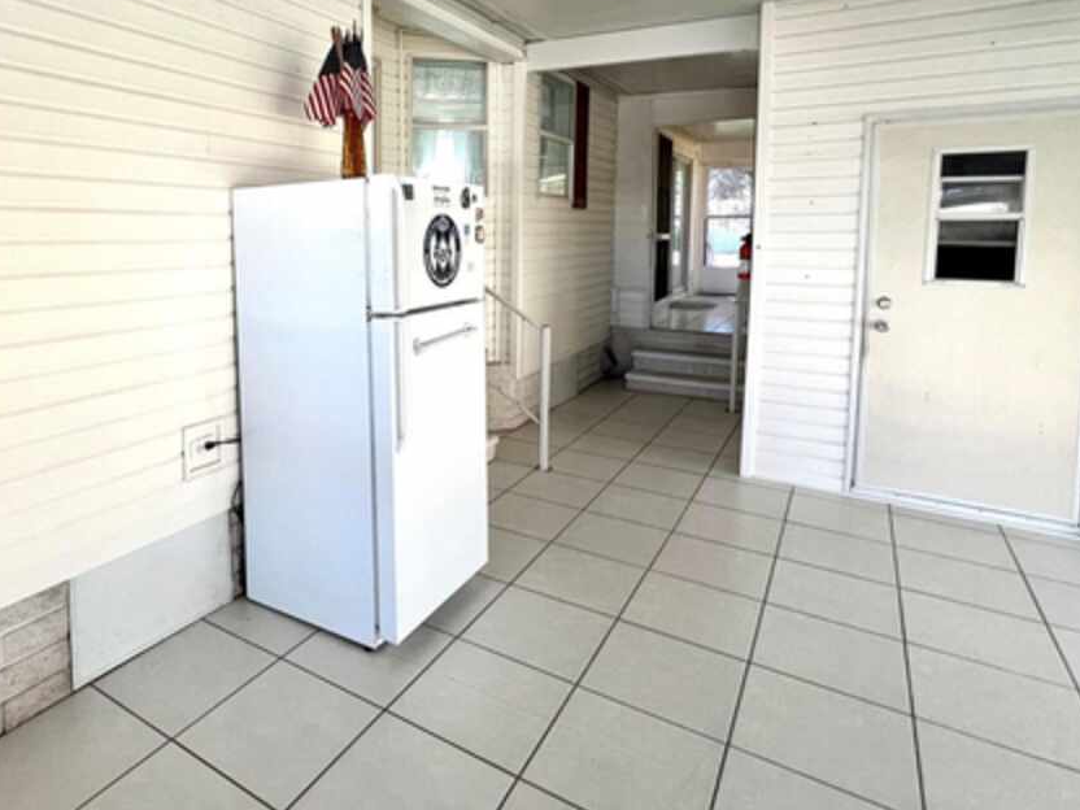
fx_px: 624
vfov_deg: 64.7
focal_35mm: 20
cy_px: 291
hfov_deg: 80.2
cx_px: 402
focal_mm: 1.57
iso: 100
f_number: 1.8
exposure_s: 1/99
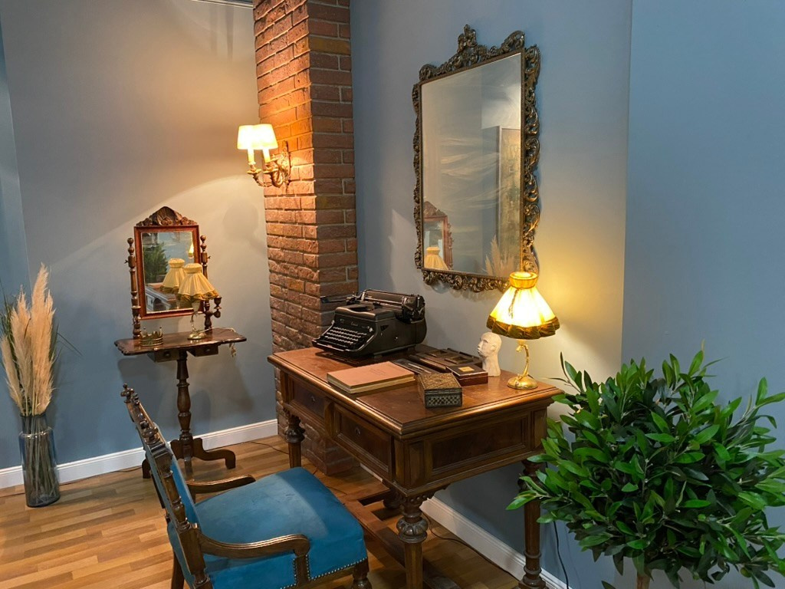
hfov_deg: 67.3
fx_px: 590
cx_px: 392
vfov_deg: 53.1
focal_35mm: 26
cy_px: 294
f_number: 1.8
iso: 400
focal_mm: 4.25
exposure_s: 1/33
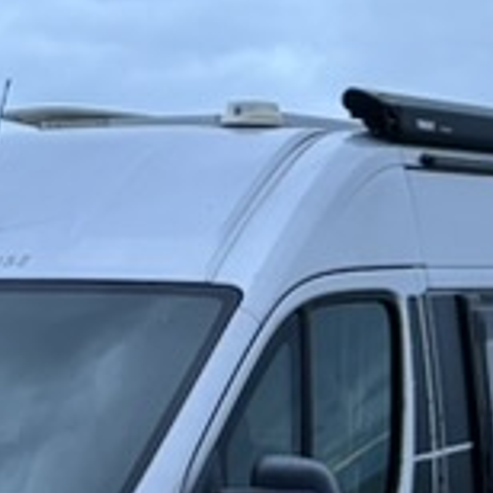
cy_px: 195
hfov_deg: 10.9
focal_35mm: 153
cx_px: 788
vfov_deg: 11.4
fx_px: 2465
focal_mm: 5.96
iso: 125
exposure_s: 1/115
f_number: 1.6
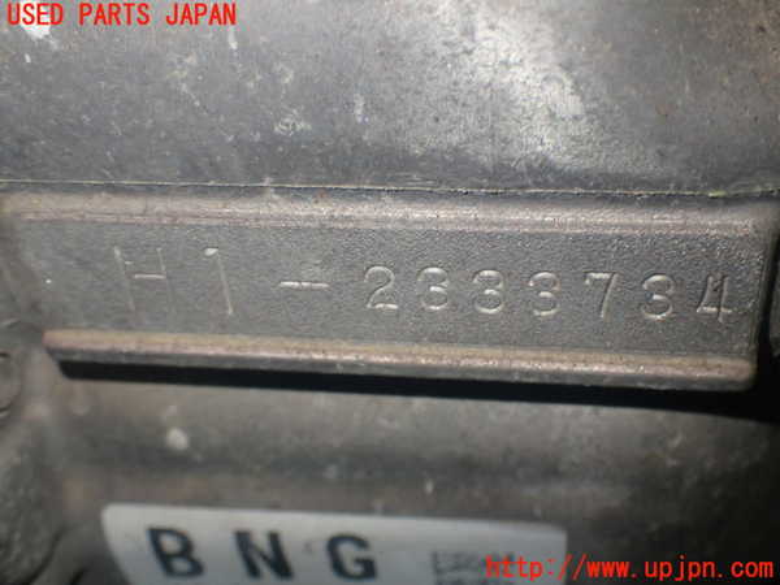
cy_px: 292
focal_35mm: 47
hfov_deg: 40.4
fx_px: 1059
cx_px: 390
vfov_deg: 30.9
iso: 320
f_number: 3.1
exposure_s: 1/50
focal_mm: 8.4
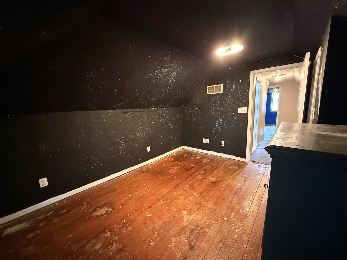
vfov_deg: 85.7
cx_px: 174
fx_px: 140
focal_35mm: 14
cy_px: 130
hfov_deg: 102.1
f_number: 2.2
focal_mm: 2.22
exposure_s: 1/30
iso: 1250
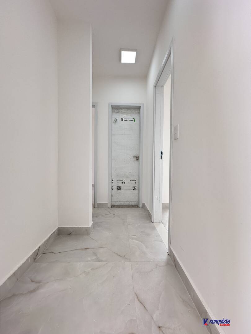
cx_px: 126
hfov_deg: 85.7
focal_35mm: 14
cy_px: 167
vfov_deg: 102.1
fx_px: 135
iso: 40
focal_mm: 2.22
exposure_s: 1/115
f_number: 2.2
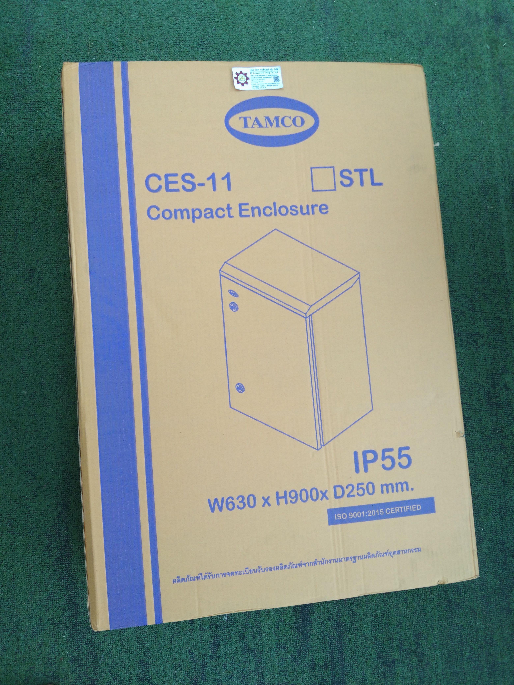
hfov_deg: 46.8
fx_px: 594
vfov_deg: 60.0
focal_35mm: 30
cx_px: 257
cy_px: 342
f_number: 2.2
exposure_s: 1/100
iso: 85
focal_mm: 3.65
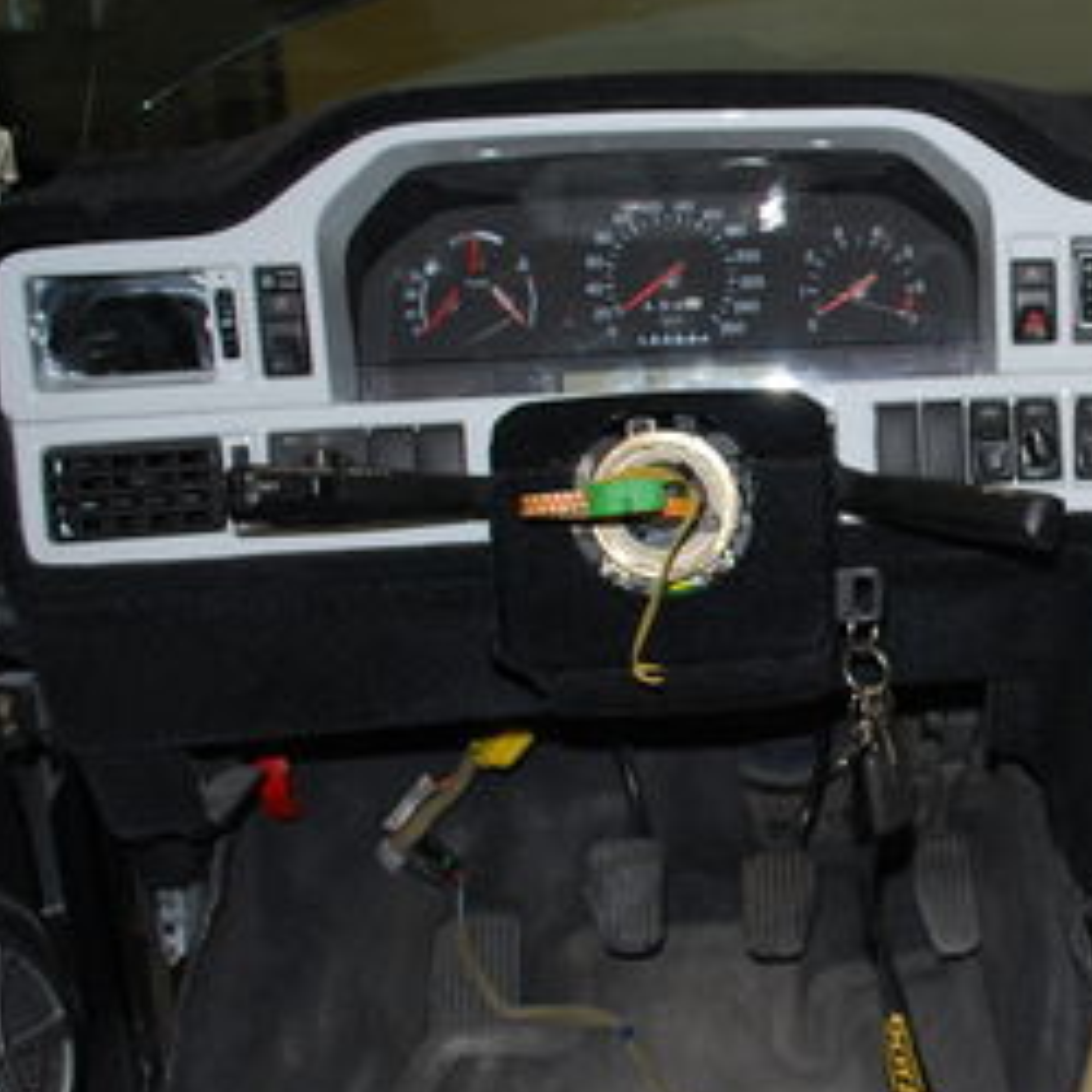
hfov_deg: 27.0
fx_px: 2106
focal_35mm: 59
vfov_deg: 29.0
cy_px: 480
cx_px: 1158
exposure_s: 1/60
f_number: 3.8
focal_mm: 18
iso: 200
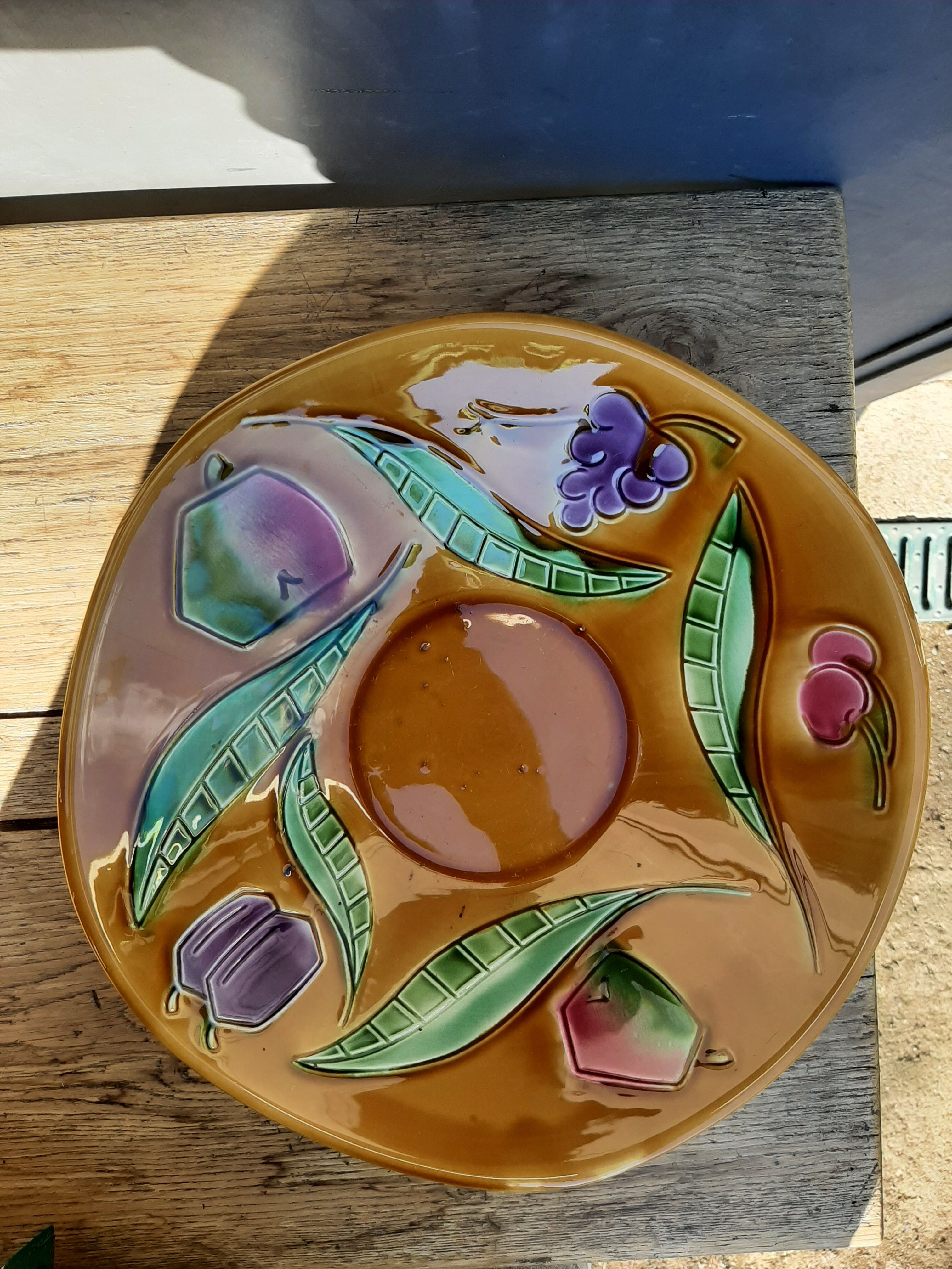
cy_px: 634
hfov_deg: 53.1
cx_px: 476
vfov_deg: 67.3
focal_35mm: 26
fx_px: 953
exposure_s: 1/246
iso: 40
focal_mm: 3.93
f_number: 1.7
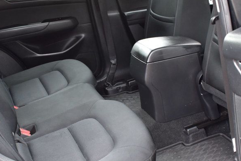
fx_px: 367
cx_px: 136
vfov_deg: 24.6
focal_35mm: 55
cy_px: 99
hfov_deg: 36.3
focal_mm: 21
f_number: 6.3
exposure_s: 1/15
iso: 720
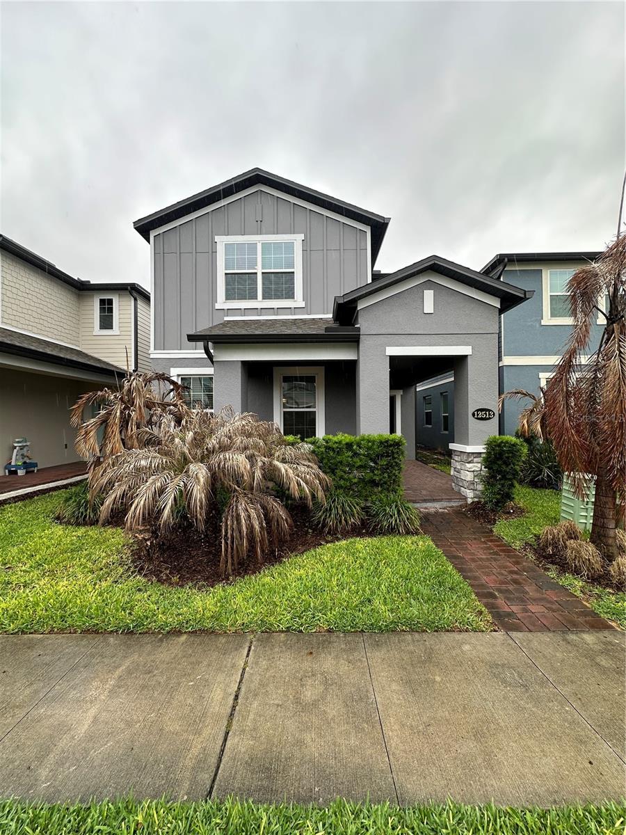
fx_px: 338
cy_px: 418
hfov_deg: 85.7
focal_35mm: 14
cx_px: 313
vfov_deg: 102.1
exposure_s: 1/178
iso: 40
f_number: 2.2
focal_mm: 2.22
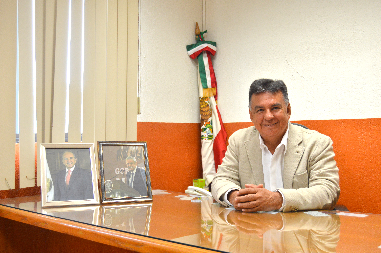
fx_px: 412
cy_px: 126
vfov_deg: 34.1
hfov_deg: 49.6
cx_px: 190
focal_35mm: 39
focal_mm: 26
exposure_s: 1/30
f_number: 5
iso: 560
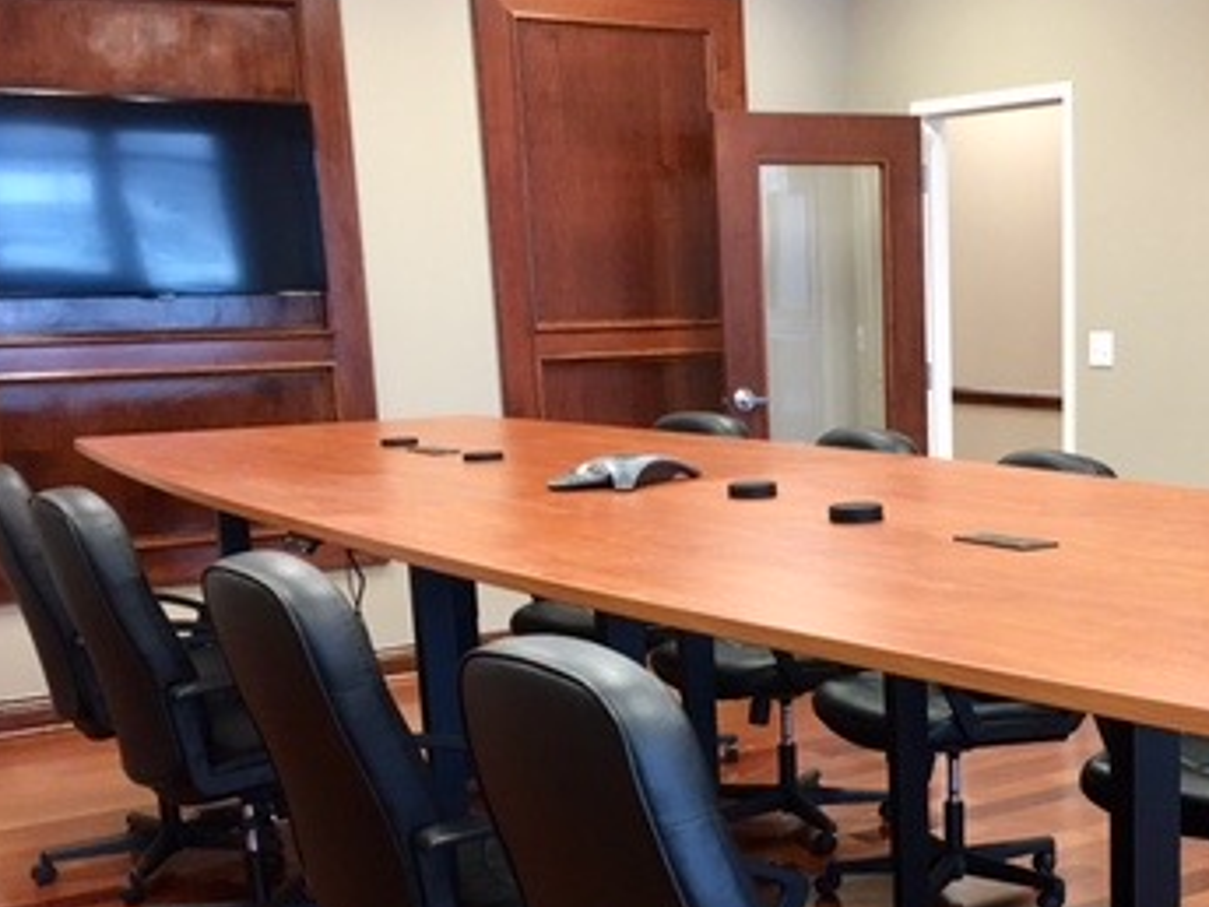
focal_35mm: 54
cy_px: 735
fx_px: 1886
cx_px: 938
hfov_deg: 34.6
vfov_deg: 26.5
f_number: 2.2
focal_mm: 4.15
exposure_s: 1/15
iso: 50
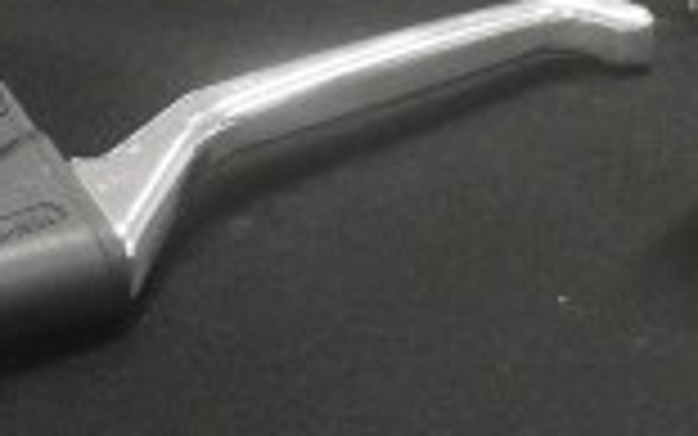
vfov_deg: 7.5
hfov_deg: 11.1
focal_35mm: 174
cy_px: -92
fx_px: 3311
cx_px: 1315
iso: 5000
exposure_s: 1/160
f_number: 4
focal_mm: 22
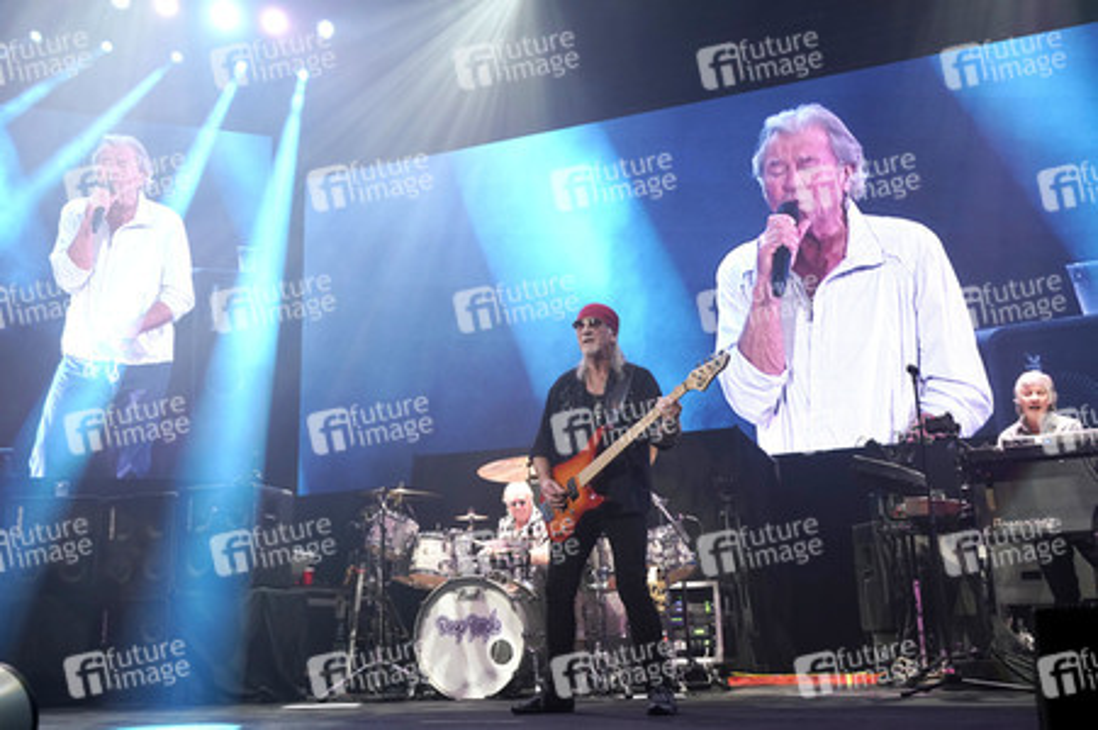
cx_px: 549
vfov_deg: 38.8
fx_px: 1036
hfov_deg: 55.8
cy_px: 365
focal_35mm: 34
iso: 1600
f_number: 5.6
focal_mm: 34
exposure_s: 1/320
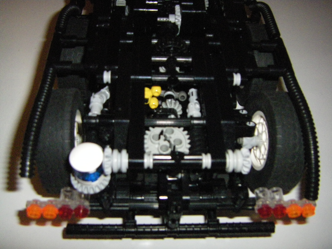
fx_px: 364
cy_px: 124
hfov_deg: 49.0
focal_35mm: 38
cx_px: 166
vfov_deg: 37.7
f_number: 7
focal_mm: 6.3
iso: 800
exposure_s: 1/50
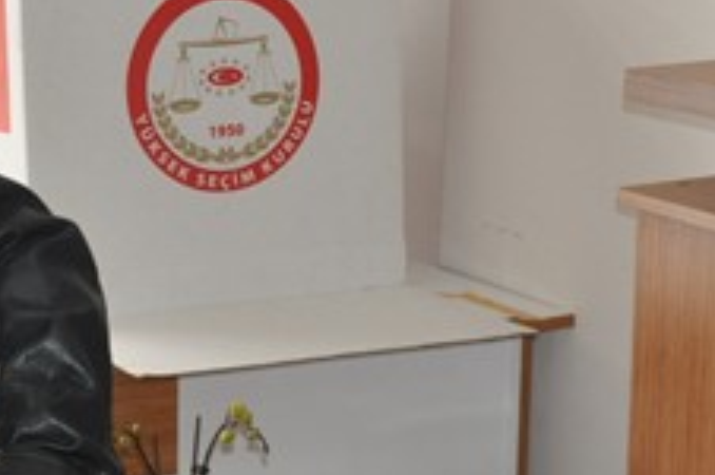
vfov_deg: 12.2
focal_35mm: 112
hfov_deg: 17.9
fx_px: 2221
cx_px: 28
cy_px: 215
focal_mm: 26
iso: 1250
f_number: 5
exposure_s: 1/200
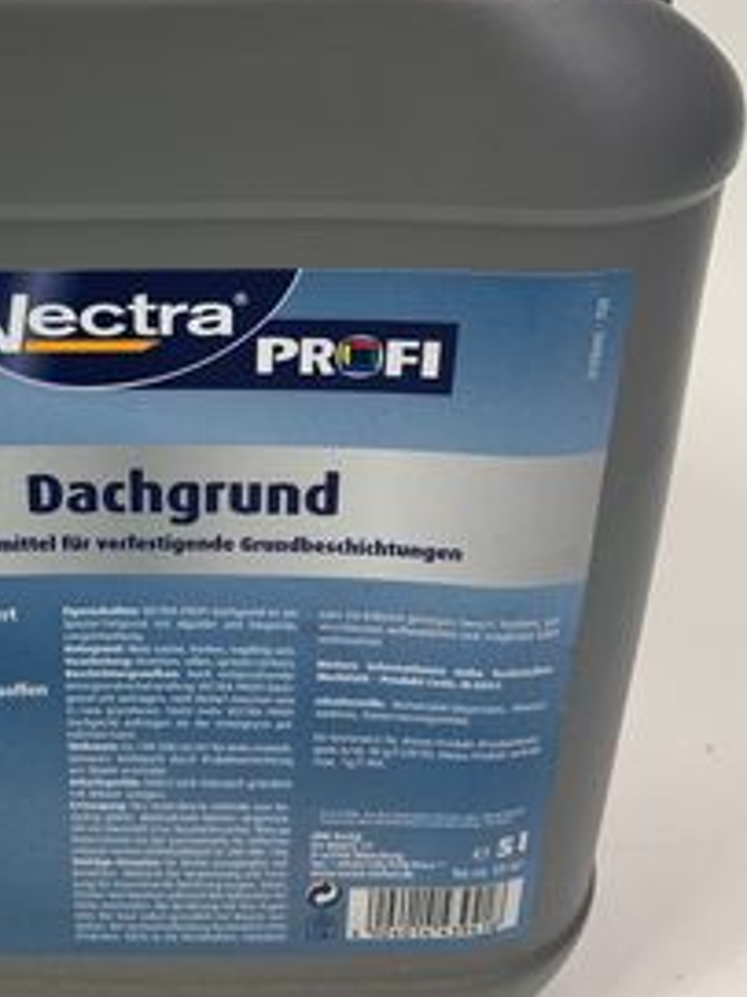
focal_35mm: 46
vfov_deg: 41.0
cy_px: 386
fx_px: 1325
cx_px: 132
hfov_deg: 30.6
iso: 40
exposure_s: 1/100
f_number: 1.8
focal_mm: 4.25
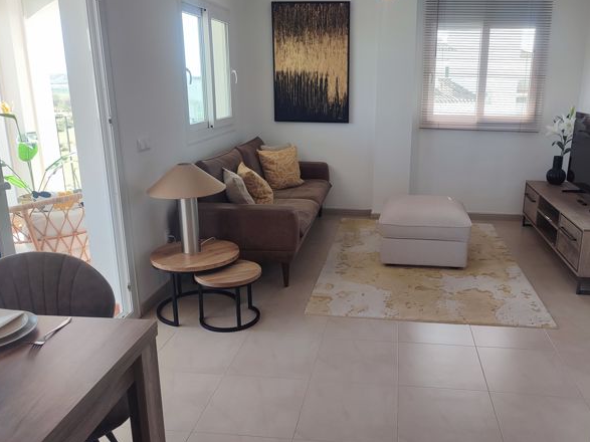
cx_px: 343
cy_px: 212
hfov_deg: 59.6
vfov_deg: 46.8
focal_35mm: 30
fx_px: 511
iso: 53
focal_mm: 6.04
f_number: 1.9
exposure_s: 1/100
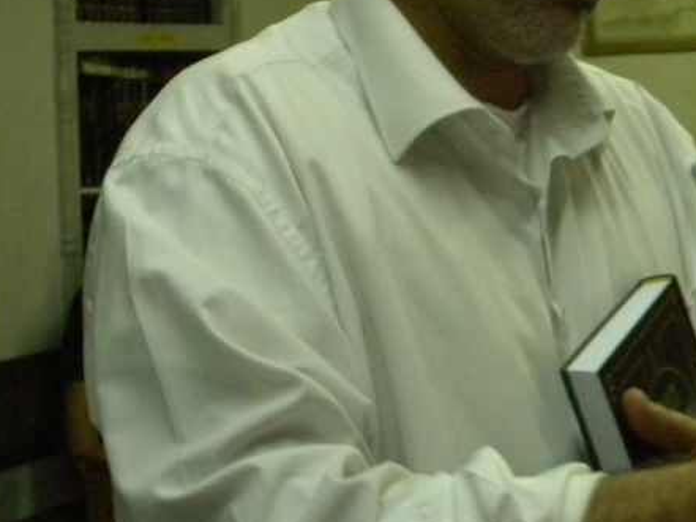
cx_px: 464
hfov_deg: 29.6
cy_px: 103
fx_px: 1307
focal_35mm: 65
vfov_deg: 22.3
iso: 506
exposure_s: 1/140
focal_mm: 5
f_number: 3.5
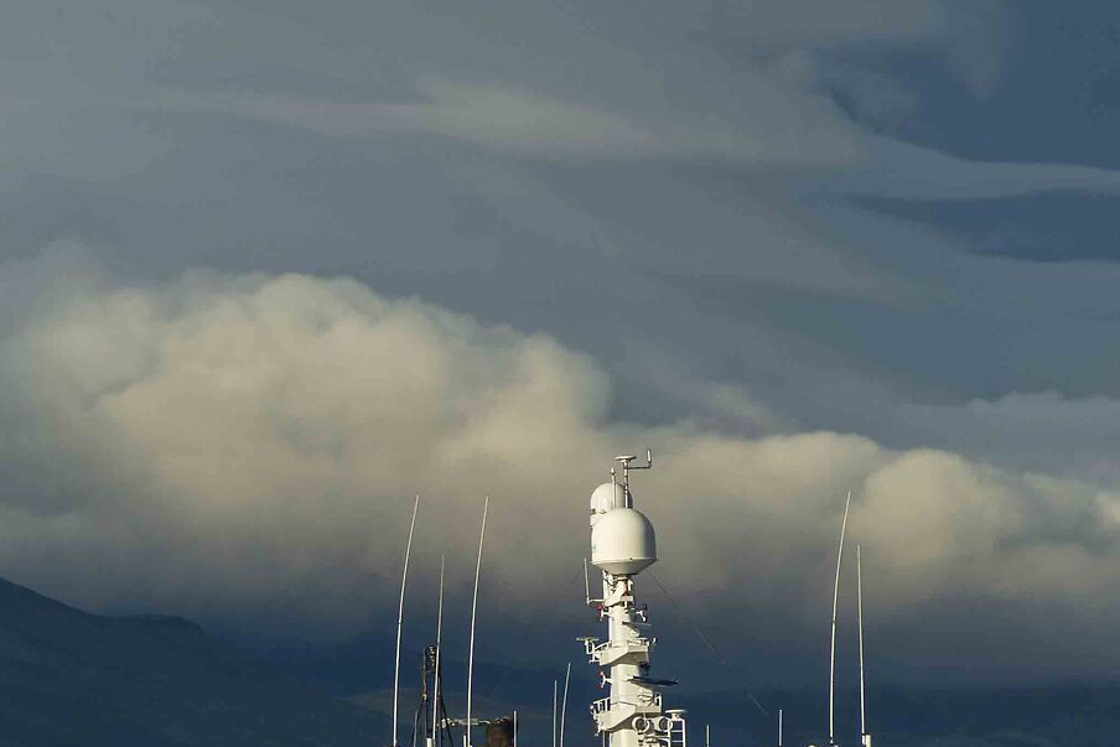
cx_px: -160
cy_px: 476
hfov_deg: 4.5
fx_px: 14375
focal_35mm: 462
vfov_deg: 3.0
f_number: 8
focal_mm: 116
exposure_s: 1/400
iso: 100
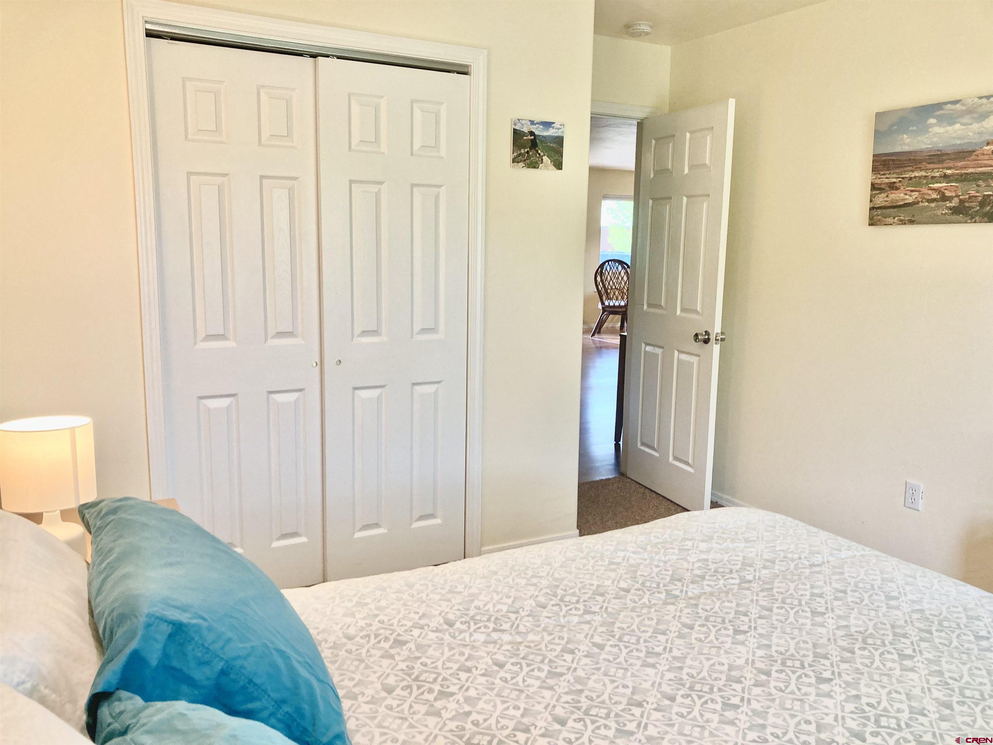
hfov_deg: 63.4
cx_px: 496
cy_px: 372
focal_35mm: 28
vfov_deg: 49.7
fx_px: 803
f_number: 1.8
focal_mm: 3.99
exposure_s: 1/60
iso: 64
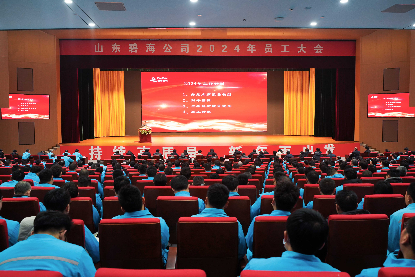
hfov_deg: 58.7
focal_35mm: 32
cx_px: 208
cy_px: 138
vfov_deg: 41.1
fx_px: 369
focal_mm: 32
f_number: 5.6
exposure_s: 1/100
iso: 2500
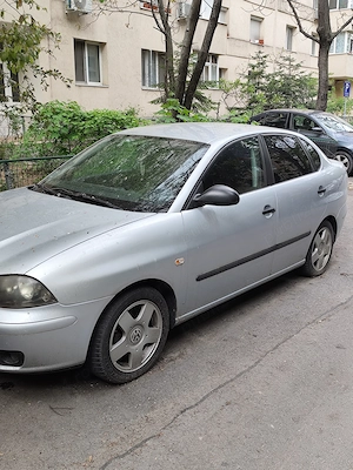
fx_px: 476
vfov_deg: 52.6
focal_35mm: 35
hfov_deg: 40.7
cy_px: 235
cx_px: 176
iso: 50
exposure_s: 1/164
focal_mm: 6.19
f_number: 1.65
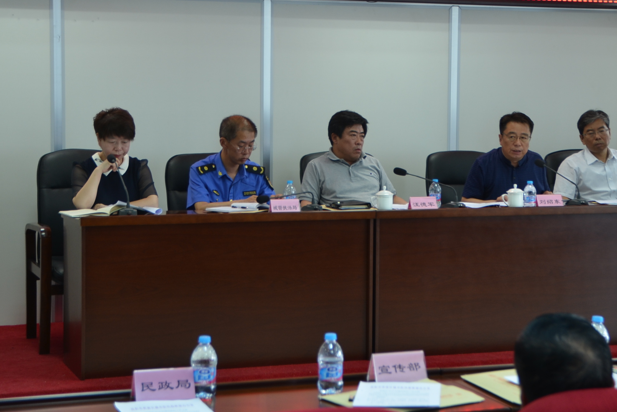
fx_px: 1337
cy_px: 163
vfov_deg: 17.5
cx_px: 337
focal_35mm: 78
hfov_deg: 26.0
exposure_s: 1/20
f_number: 4.2
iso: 250
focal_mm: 34
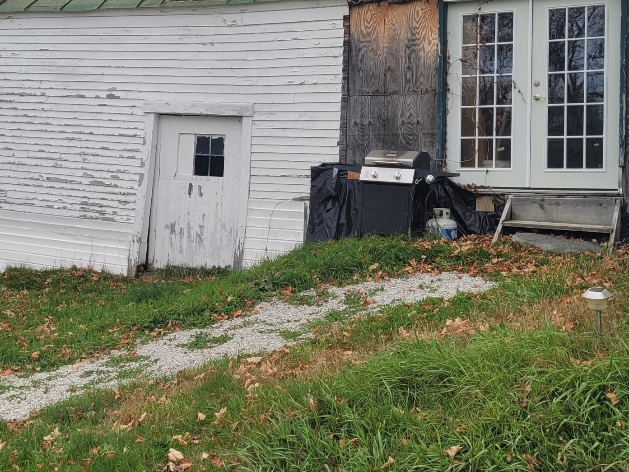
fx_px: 1018
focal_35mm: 56
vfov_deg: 26.0
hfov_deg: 34.2
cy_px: 173
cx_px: 241
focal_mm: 5.4
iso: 40
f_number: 1.8
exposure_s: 1/501
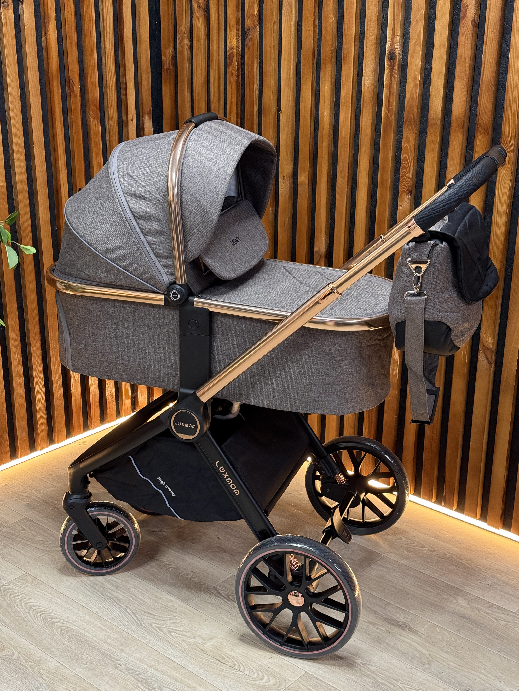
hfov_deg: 30.3
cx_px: 260
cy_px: 346
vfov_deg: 39.7
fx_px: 960
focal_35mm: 48
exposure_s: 1/33
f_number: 1.78
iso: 200
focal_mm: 6.76
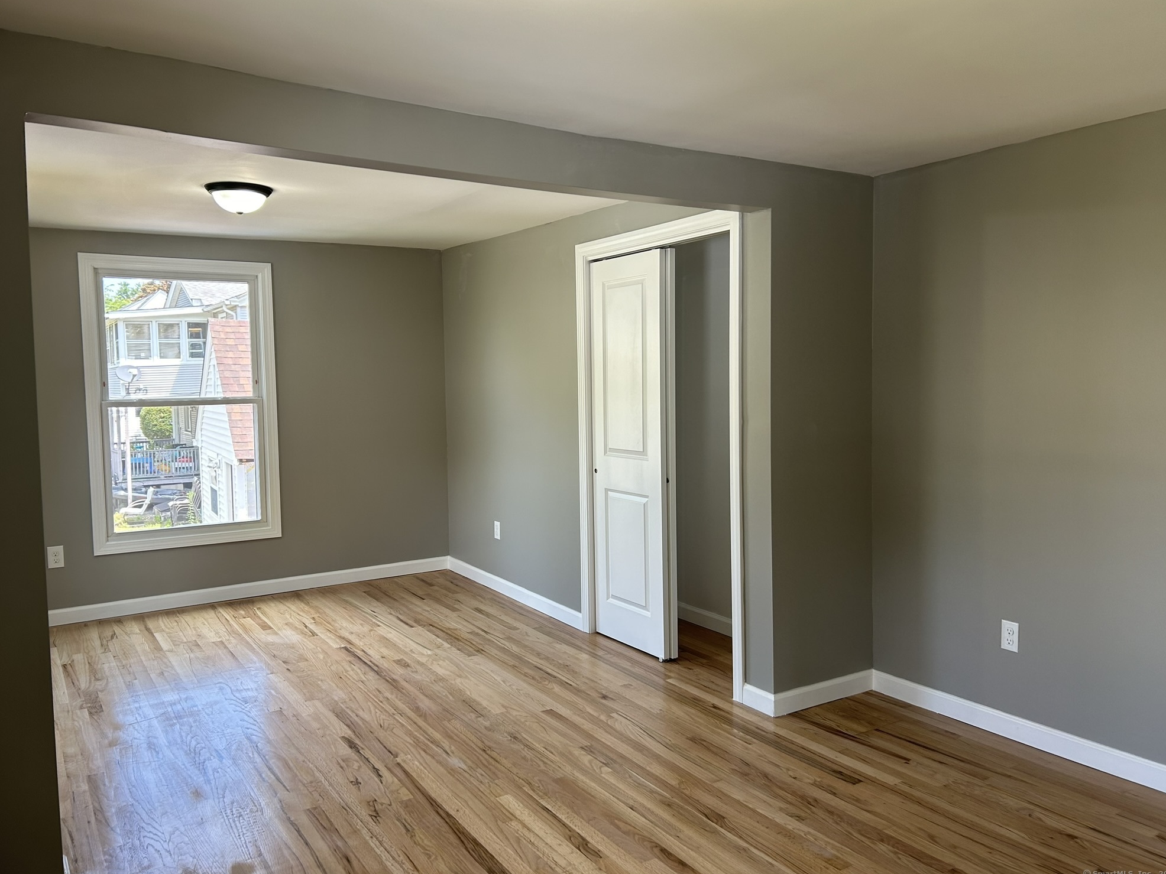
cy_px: 427
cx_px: 577
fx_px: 909
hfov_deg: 65.3
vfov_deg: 51.4
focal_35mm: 27
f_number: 1.5
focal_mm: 5.7
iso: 64
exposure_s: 1/162
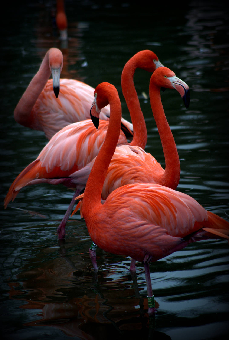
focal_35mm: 300
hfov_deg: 4.6
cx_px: 114
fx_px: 2847
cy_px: 170
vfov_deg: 6.9
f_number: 5.6
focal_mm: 200
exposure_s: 1/320
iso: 250
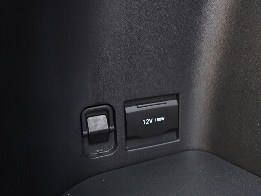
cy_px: 100
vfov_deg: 36.0
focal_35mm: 40
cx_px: 148
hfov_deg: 46.7
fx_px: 302
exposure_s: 1/40
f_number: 2.8
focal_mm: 24
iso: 1600
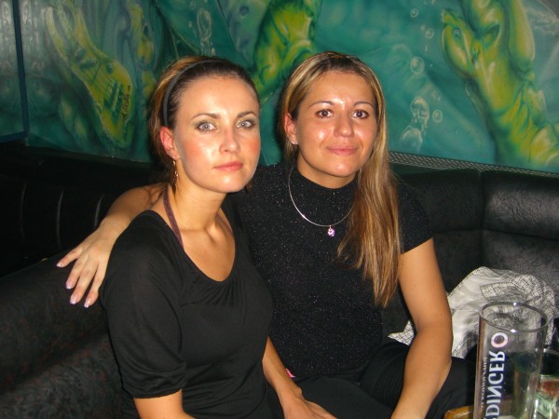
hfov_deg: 49.0
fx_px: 614
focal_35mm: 38
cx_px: 280
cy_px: 210
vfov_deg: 37.7
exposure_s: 1/60
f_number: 2.8
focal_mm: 7.9
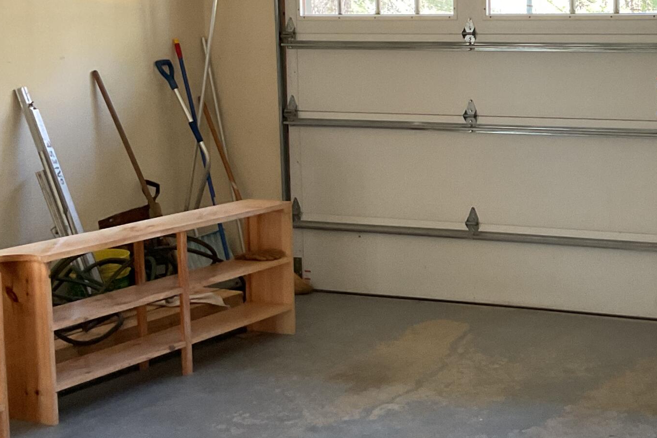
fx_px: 1222
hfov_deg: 28.5
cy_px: 133
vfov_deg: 20.2
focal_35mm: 67
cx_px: 631
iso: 125
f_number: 1.8
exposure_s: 1/60
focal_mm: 3
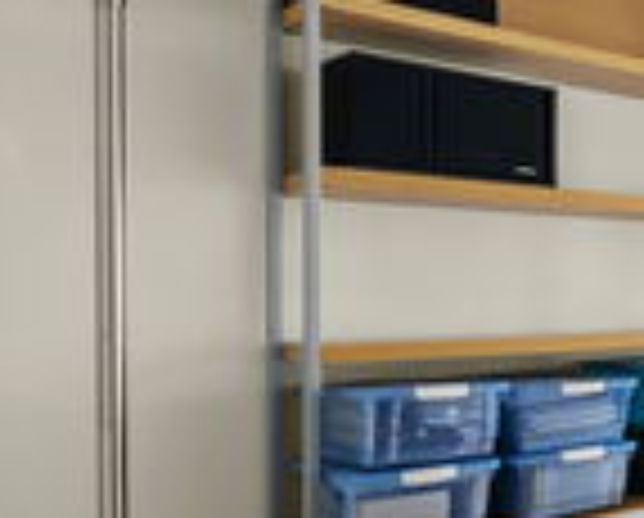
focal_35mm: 44
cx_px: 1074
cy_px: 288
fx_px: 840
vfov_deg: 34.2
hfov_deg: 24.9
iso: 200
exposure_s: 1/1.67
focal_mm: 14
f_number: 11
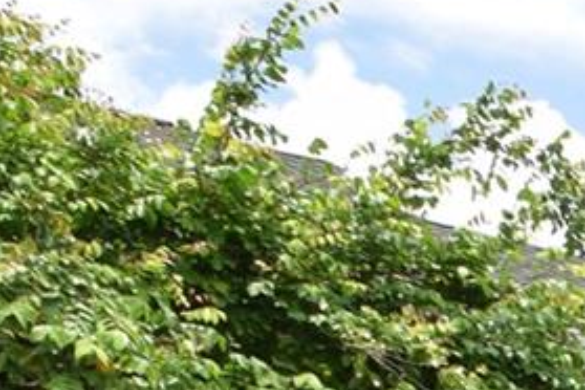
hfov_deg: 16.1
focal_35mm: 86
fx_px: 1397
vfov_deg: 13.1
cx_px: 1271
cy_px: 851
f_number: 8
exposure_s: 1/200
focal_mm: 10
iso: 100
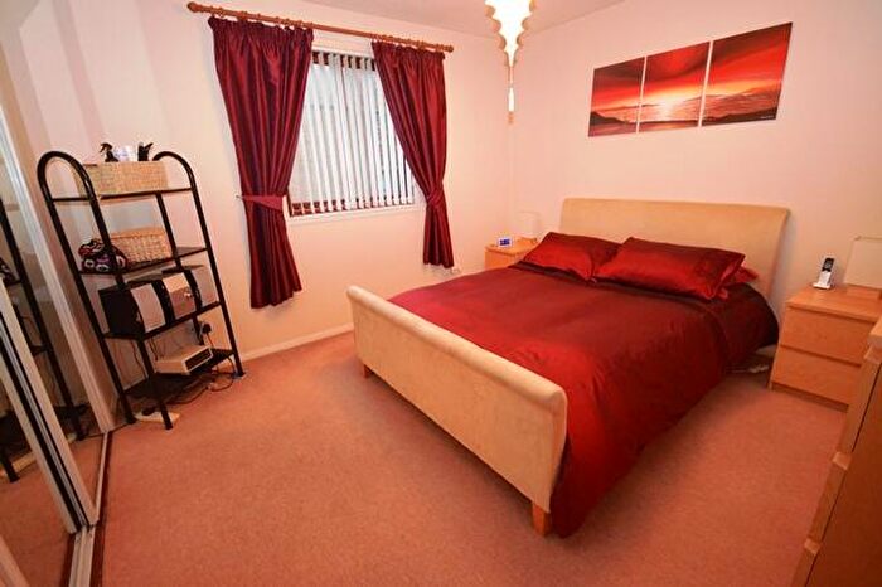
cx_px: 441
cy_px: 294
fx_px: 367
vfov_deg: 77.3
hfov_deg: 100.4
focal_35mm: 15
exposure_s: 1/60
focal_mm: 10
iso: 2800
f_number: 4
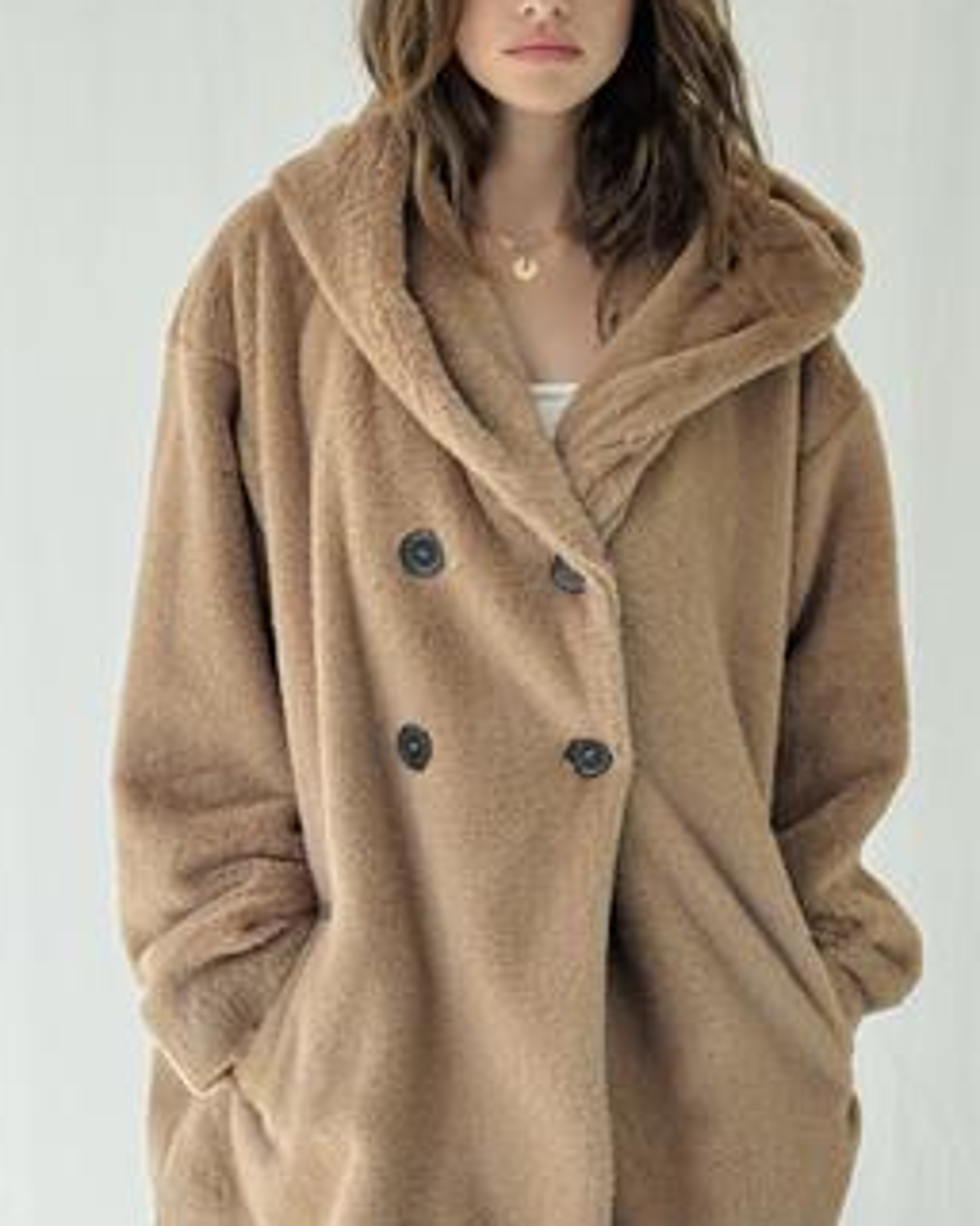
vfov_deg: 24.4
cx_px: 647
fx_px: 2828
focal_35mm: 78
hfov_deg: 19.6
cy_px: 511
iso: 64
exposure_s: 1/843
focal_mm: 6.76
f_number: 1.78
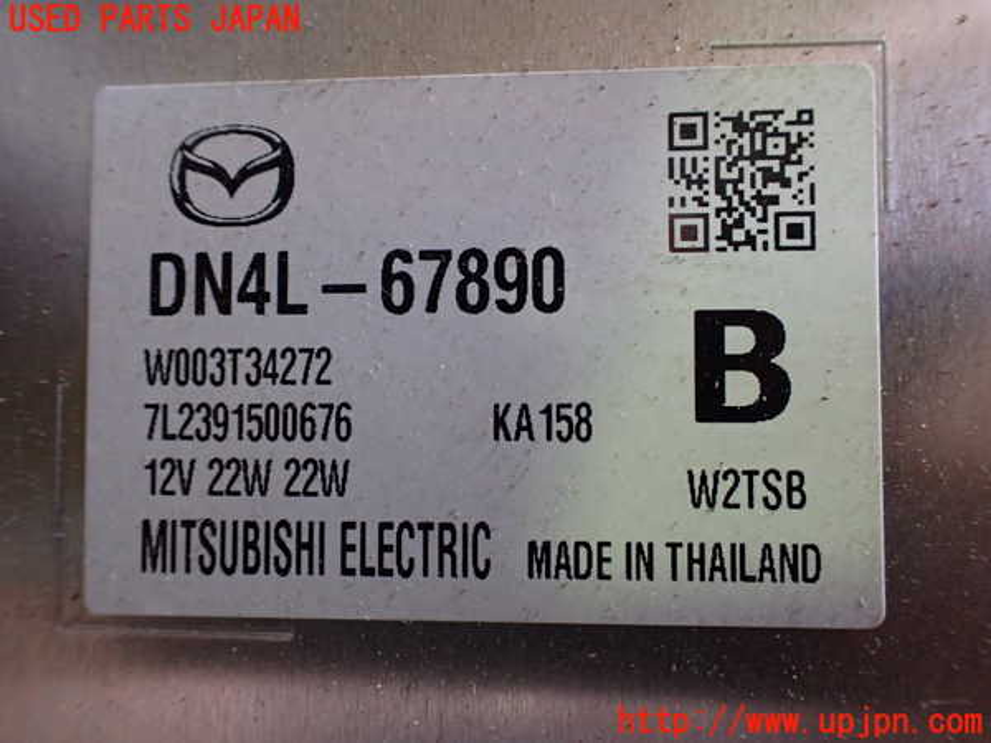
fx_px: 859
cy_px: 372
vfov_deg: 46.8
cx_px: 496
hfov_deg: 60.0
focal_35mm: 30
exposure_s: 1/125
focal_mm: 5.4
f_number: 2.3
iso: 800
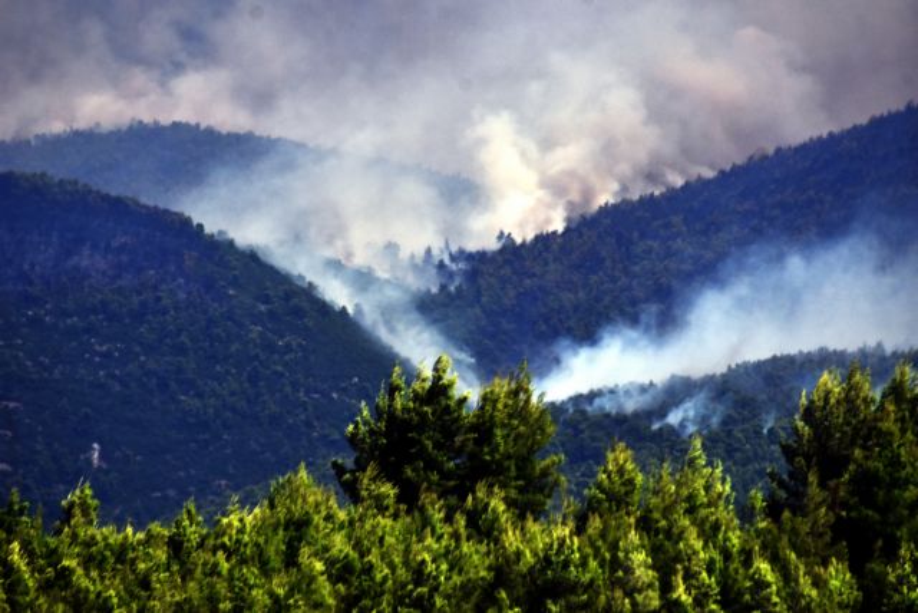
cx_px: 459
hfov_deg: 4.6
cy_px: 306
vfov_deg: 3.1
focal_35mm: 450
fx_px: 11477
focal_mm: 300
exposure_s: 1/3195
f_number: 7.1
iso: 640
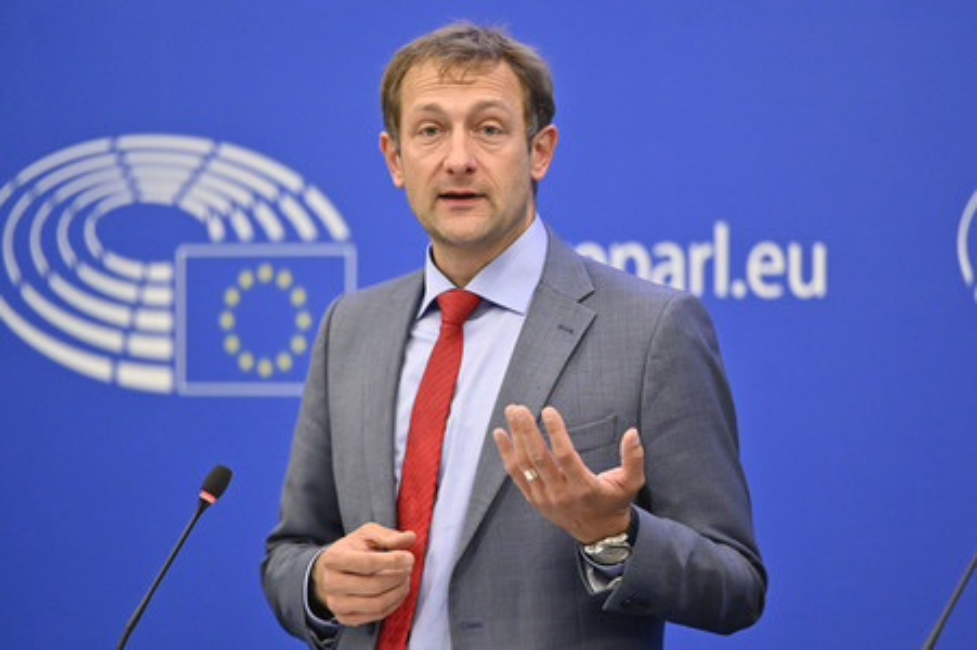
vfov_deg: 6.9
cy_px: 325
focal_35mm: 200
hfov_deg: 10.3
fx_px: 5424
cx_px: 488
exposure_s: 1/800
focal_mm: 200
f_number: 2.8
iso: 5000
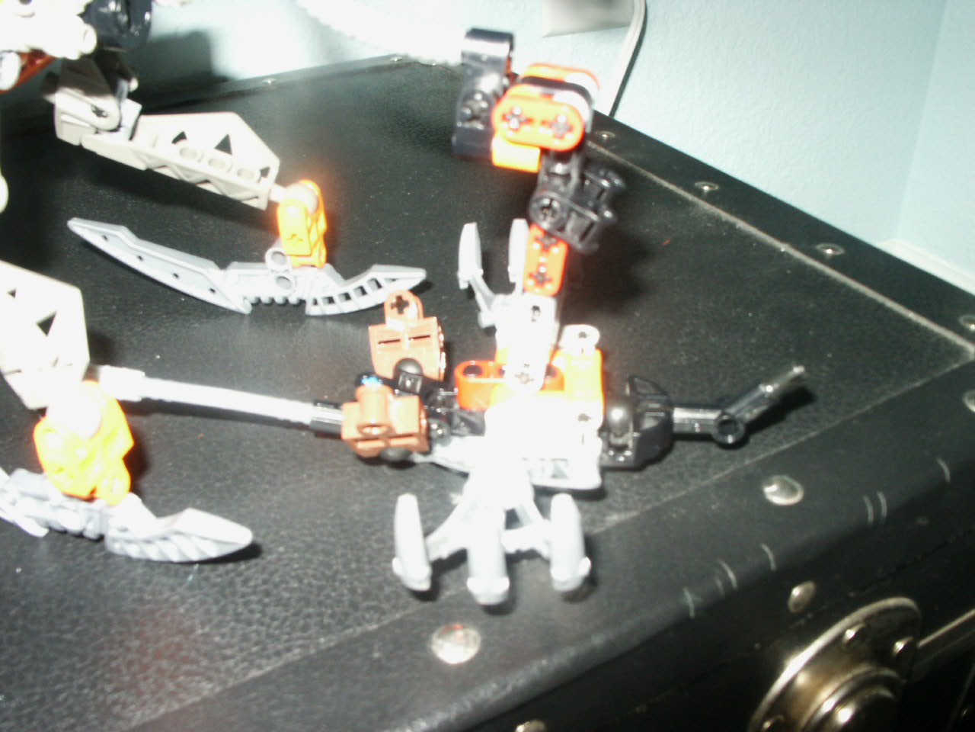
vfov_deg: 40.7
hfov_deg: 52.6
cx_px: 488
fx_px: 986
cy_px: 366
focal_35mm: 35
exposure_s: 1/45
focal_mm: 7.18
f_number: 6.7
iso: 200
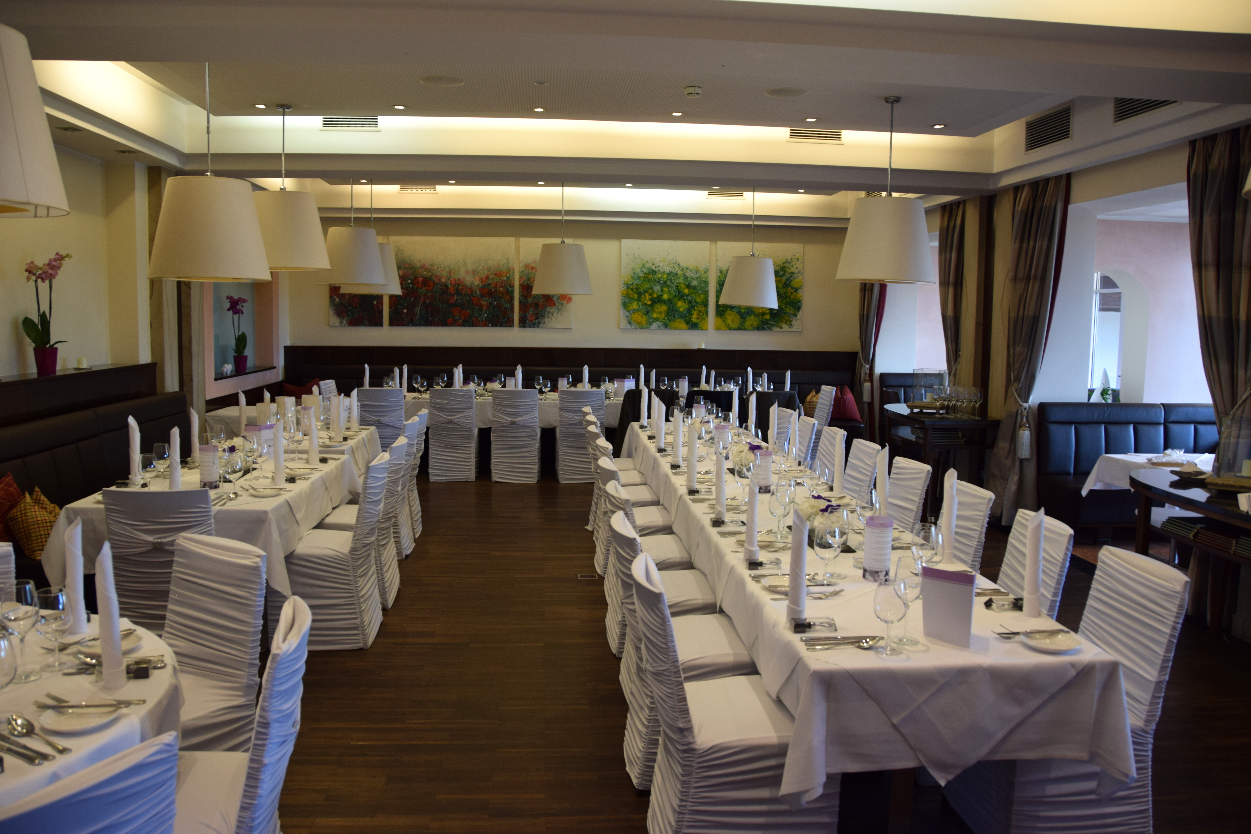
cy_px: 417
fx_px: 938
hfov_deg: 67.4
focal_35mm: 27
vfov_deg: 47.9
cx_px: 626
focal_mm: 18
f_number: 4.5
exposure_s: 1/80
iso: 400
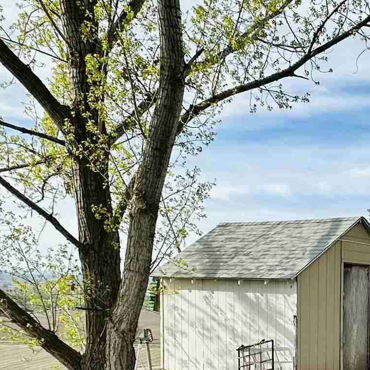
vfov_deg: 32.2
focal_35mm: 50
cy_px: 341
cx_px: 447
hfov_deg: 29.2
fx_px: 605
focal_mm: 2.22
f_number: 2.2
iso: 40
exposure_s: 1/1575
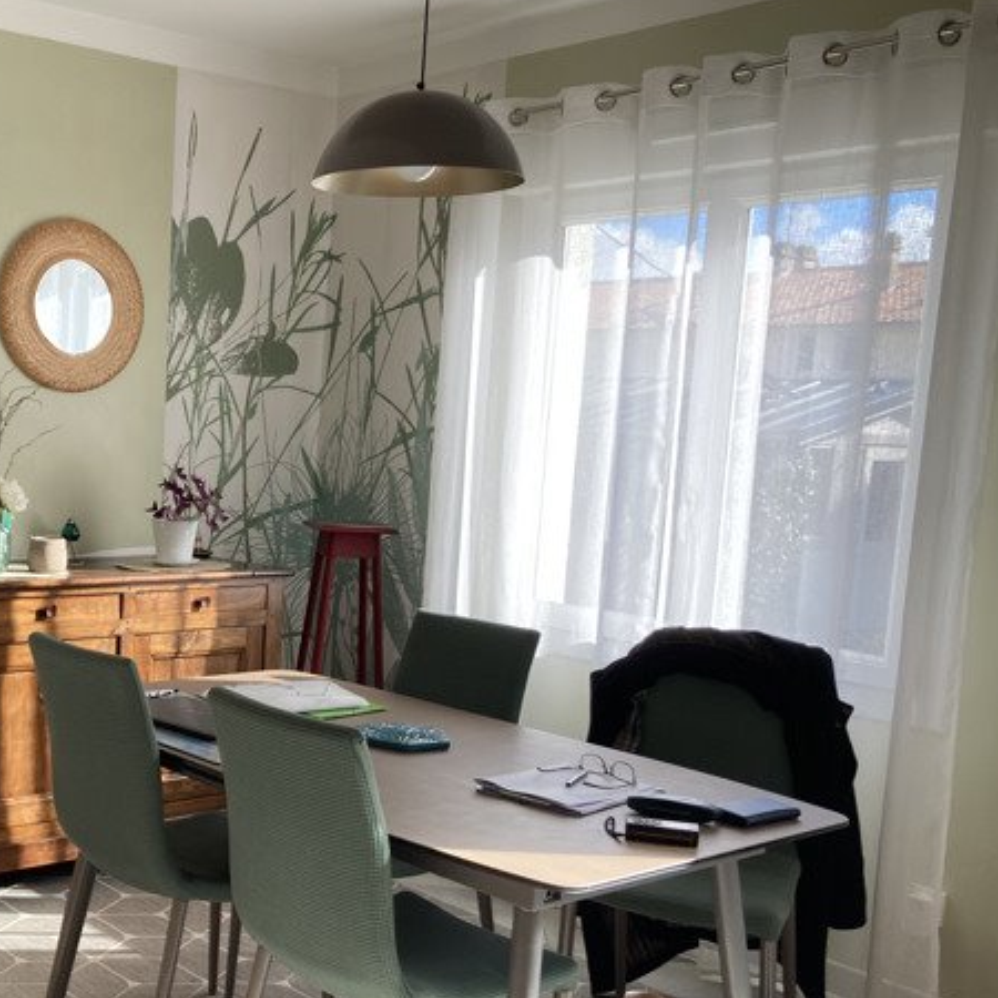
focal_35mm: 44
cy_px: 605
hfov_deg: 36.8
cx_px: 180
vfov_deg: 38.2
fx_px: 1435
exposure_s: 1/148
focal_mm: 3.99
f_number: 1.8
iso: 20
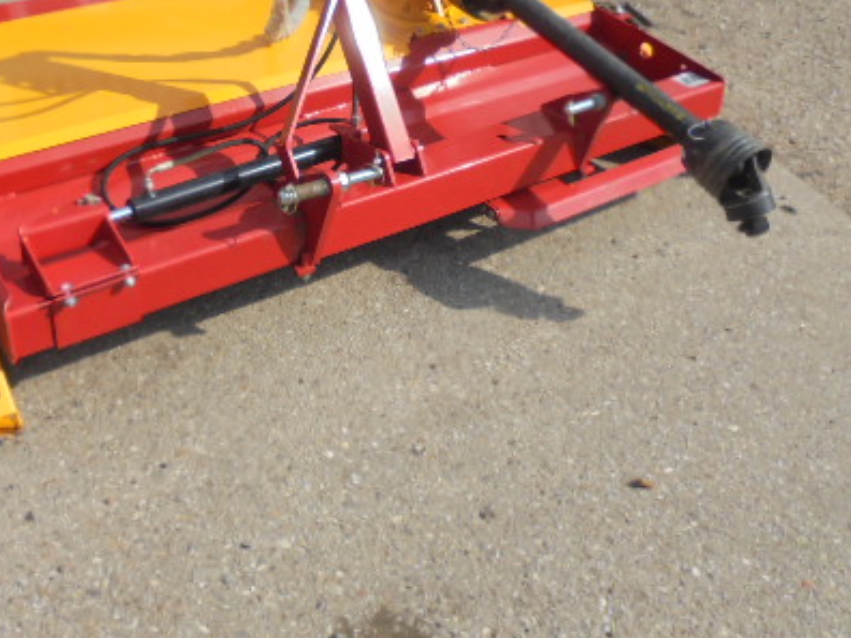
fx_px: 1033
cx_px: 316
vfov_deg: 33.6
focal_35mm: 42
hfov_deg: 44.4
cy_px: 150
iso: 100
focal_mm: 4.6
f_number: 11.5
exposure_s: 1/125
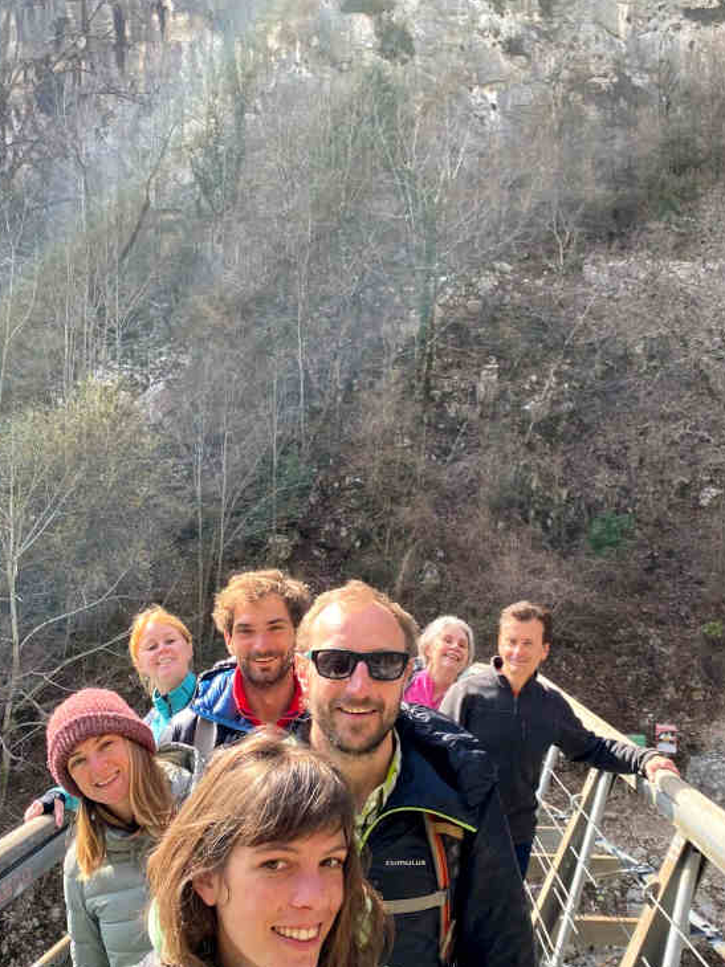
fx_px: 1062
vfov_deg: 48.9
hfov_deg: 37.7
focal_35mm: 38
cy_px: 546
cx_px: 341
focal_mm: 4.25
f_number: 1.8
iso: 32
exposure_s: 1/282
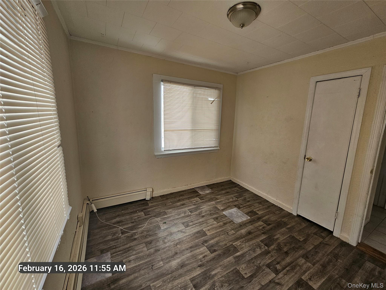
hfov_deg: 106.2
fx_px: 145
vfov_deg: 89.9
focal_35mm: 13
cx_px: 193
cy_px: 145
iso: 64
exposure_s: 1/60
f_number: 2.2
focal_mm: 2.2
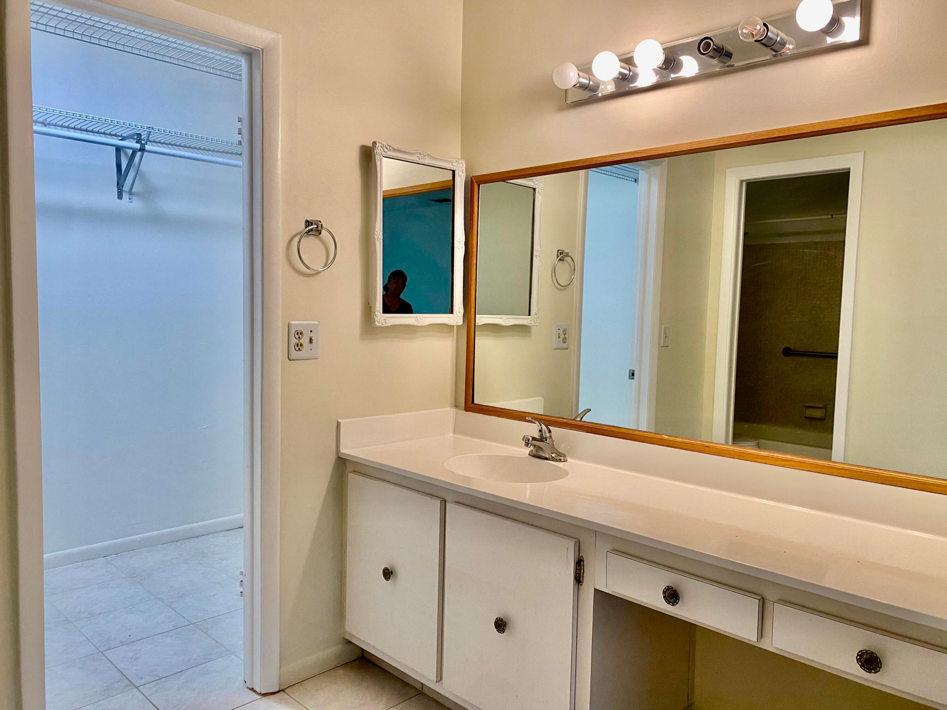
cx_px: 474
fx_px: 711
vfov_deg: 53.1
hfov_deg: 67.3
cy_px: 355
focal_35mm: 26
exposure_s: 1/60
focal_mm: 4.25
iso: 80
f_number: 1.8
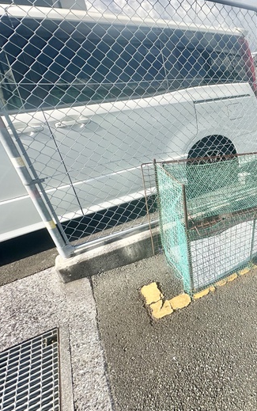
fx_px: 224
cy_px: 205
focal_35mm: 20
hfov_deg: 49.3
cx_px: 255
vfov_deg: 85.0
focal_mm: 2.22
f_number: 2.2
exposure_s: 1/1916
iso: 50
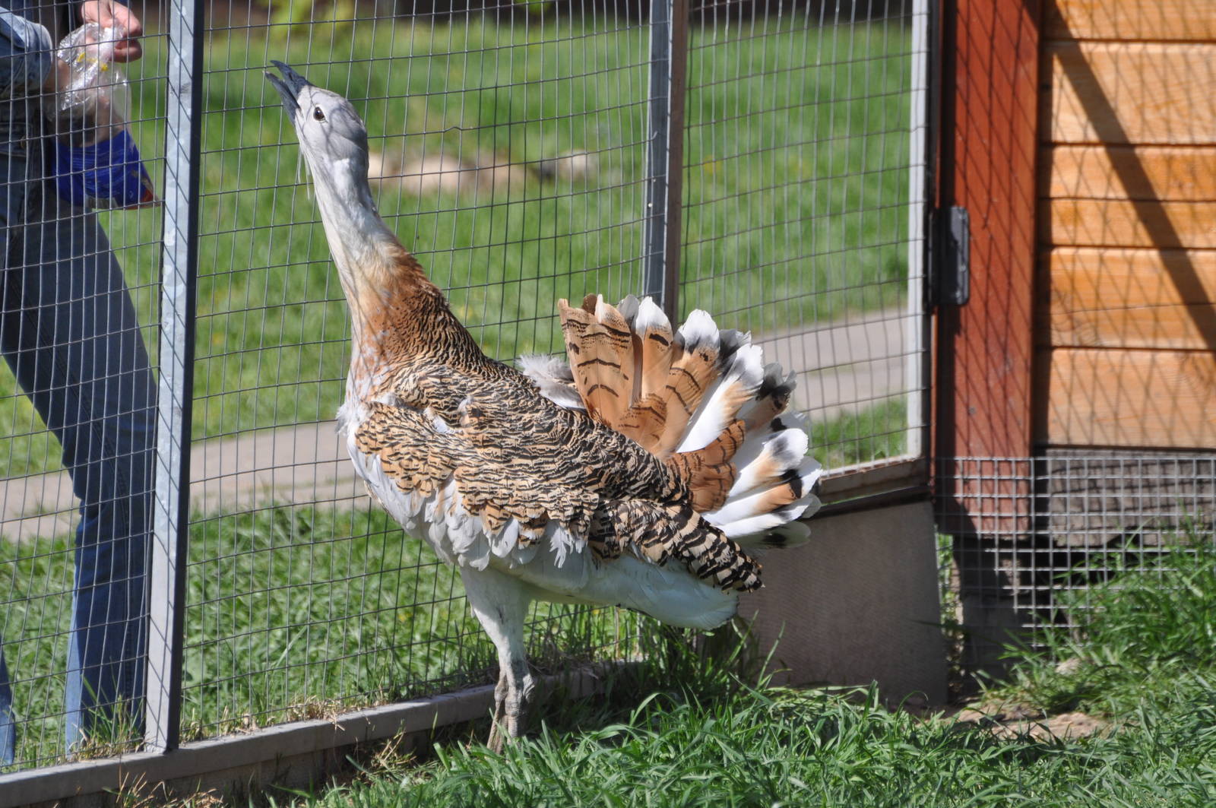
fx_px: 15183
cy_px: 404
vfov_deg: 3.0
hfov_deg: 4.6
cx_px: 608
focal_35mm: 450
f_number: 5.6
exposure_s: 1/1250
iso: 400
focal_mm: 300
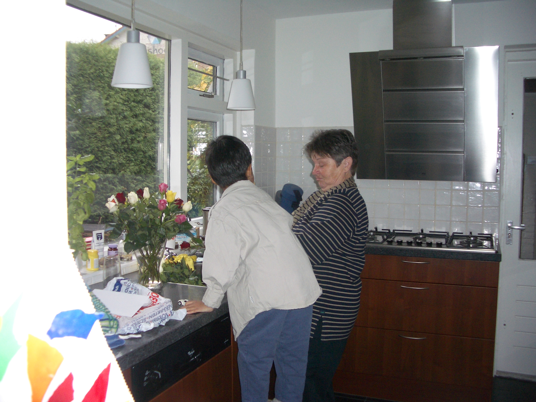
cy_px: 201
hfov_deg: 52.6
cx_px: 268
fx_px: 542
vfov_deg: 40.7
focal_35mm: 35
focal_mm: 5.8
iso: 100
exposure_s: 1/60
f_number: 2.6
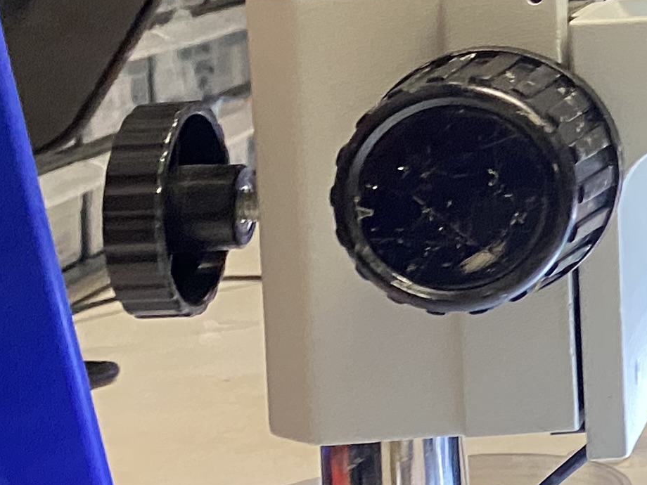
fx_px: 2131
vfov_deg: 12.7
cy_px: -57
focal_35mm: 114
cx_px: 1349
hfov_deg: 14.1
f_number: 1.8
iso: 250
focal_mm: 4.25
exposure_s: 1/59
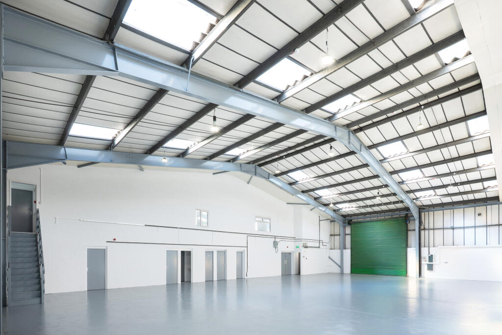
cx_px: 251
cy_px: 168
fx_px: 237
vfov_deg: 70.5
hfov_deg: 93.3
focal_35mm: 17
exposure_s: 1/50
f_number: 8
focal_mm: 17
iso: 100
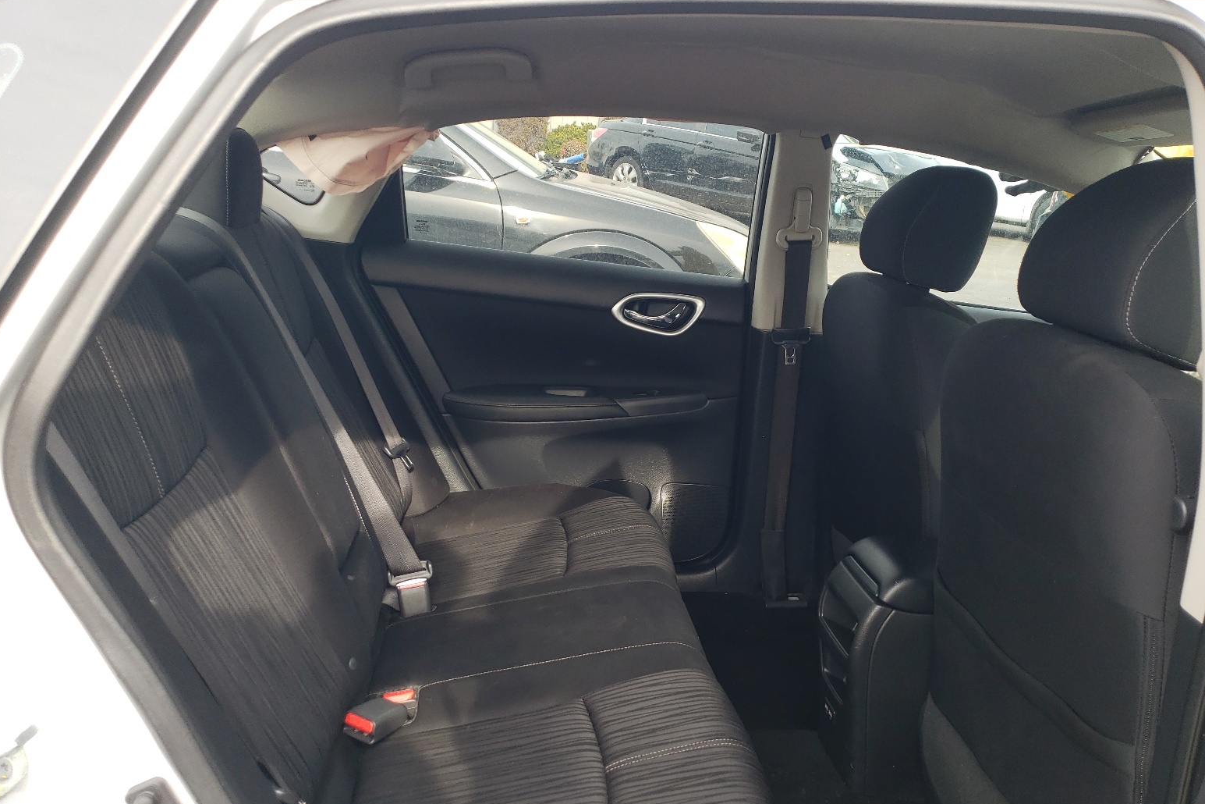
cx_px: 618
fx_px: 937
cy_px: 447
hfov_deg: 65.5
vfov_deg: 46.3
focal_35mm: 28
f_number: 1.5
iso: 50
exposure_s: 1/217
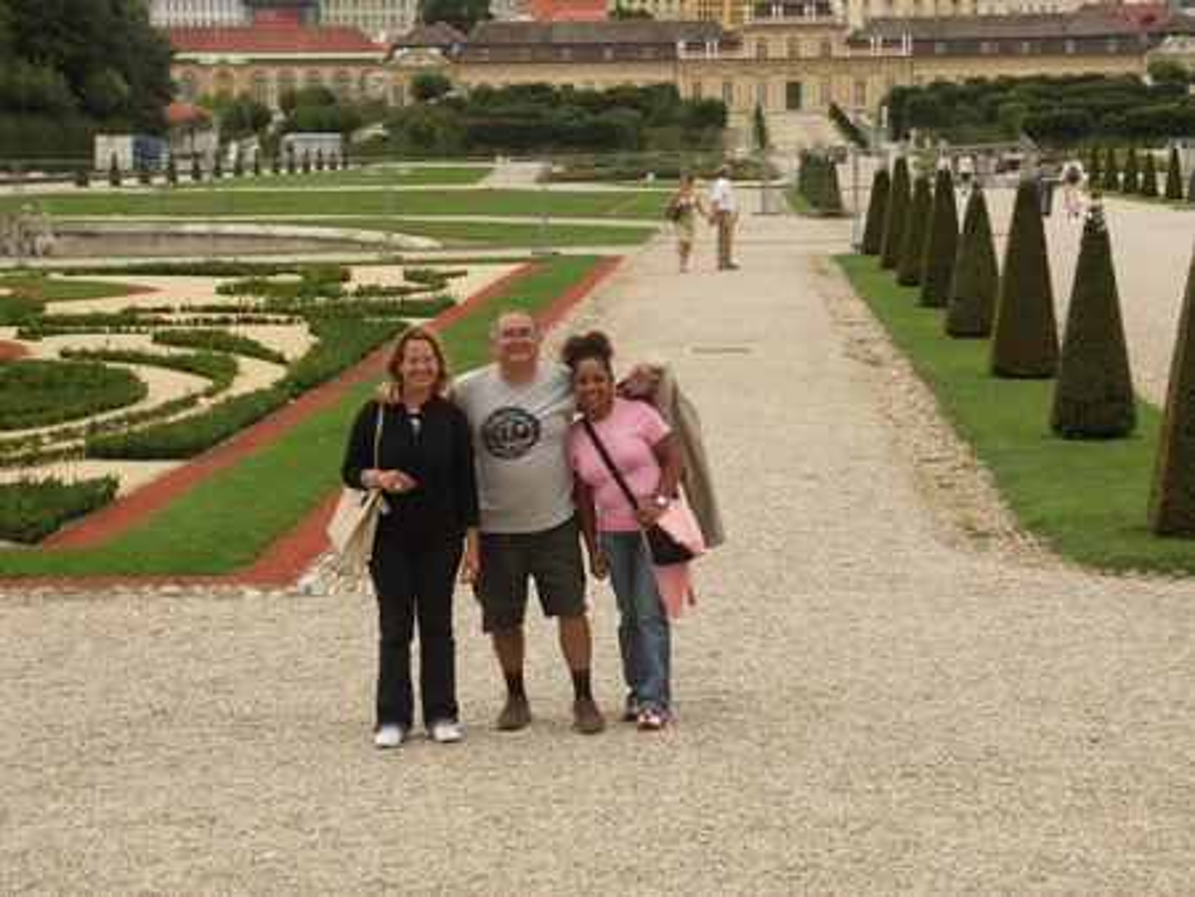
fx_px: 3523
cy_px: 448
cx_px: 598
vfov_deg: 14.5
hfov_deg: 19.3
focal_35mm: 102
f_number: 4
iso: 50
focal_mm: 26.3
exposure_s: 1/200
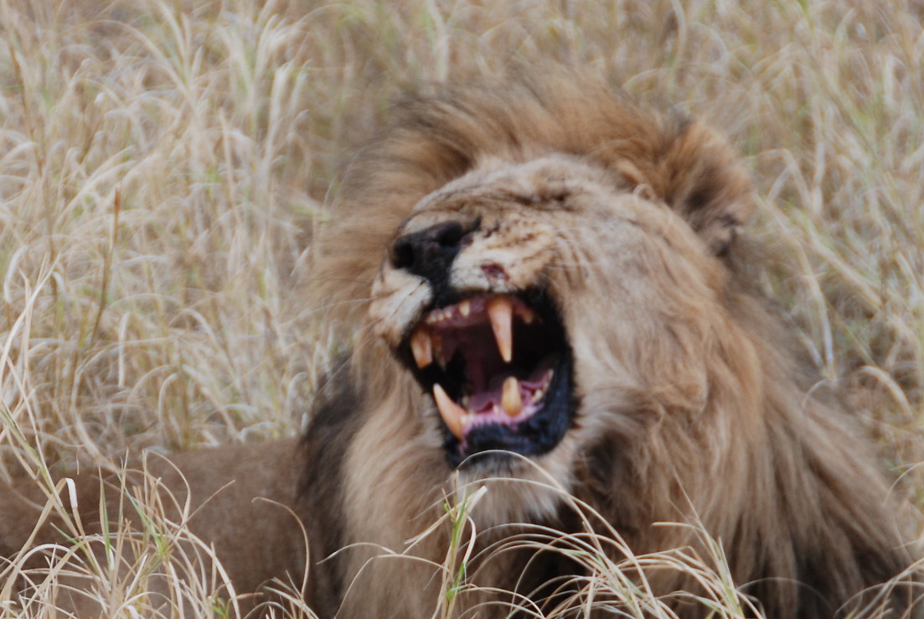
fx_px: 7967
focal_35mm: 310
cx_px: 348
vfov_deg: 4.4
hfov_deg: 6.6
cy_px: 541
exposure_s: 1/160
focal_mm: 95
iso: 200
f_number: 5.3
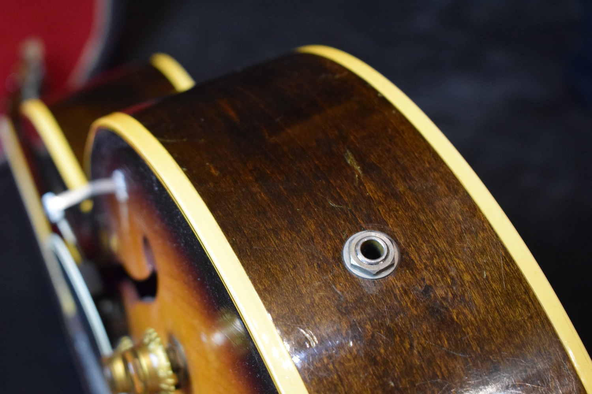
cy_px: 197
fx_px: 1110
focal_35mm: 68
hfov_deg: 29.9
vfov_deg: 20.2
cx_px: 296
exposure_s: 1/50
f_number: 5
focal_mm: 45
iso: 3200
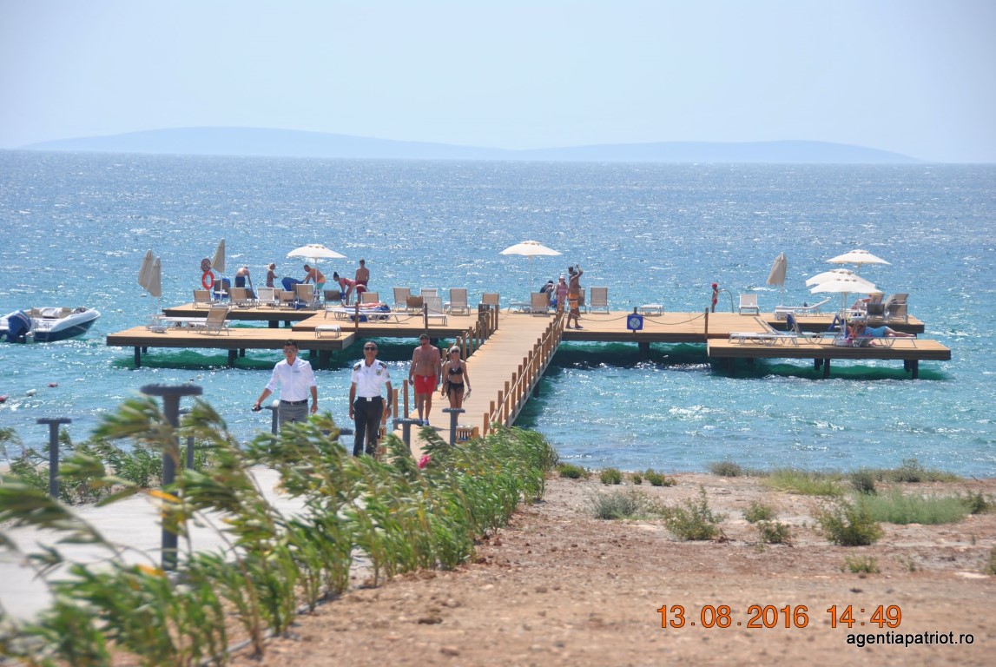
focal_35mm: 135
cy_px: 334
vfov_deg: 10.2
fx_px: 3740
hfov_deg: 15.2
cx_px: 498
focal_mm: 90
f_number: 6.3
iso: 100
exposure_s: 1/640
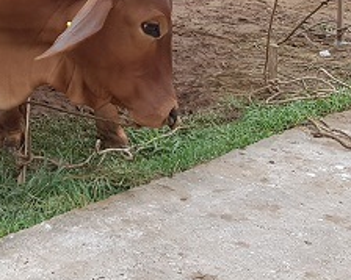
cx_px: -81
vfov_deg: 21.2
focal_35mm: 68
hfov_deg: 24.9
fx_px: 706
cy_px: -38
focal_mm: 4.3
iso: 40
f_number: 1.7
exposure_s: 1/312
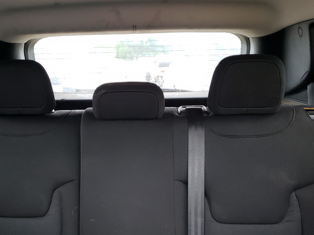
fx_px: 336
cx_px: 129
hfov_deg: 49.9
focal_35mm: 37
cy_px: 135
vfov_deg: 38.6
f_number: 1.5
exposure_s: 1/60.2
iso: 108
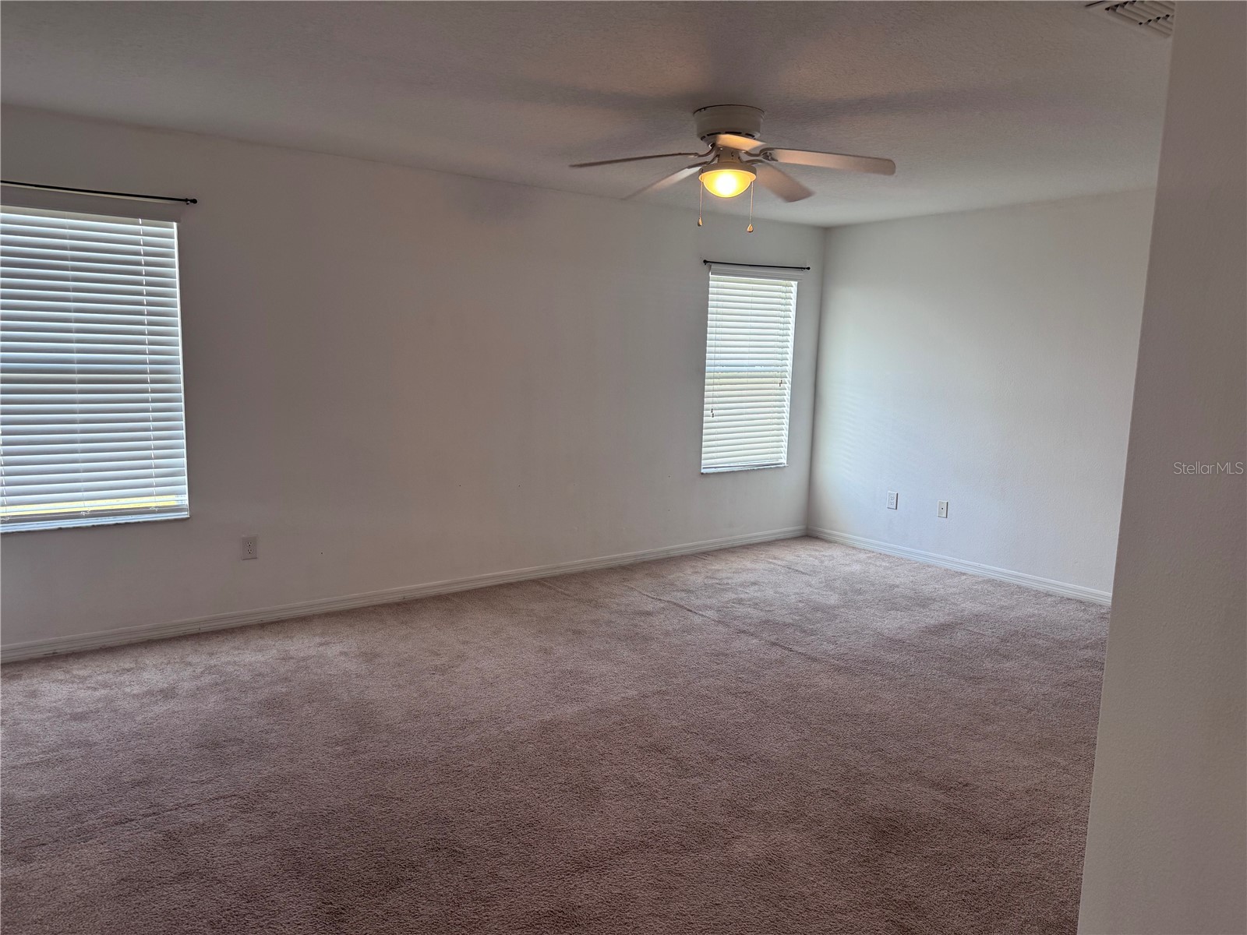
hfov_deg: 71.6
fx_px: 865
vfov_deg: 56.8
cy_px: 468
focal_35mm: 24
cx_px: 624
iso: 125
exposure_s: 1/60
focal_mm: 6.76
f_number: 1.78
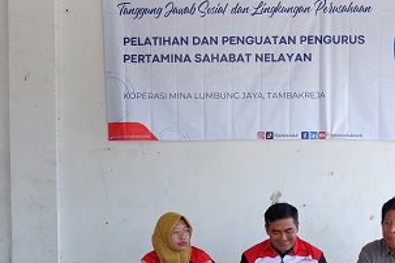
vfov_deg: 13.8
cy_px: 203
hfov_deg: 20.5
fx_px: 1086
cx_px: 259
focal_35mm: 99
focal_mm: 33
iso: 200
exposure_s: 1/250
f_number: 2.5
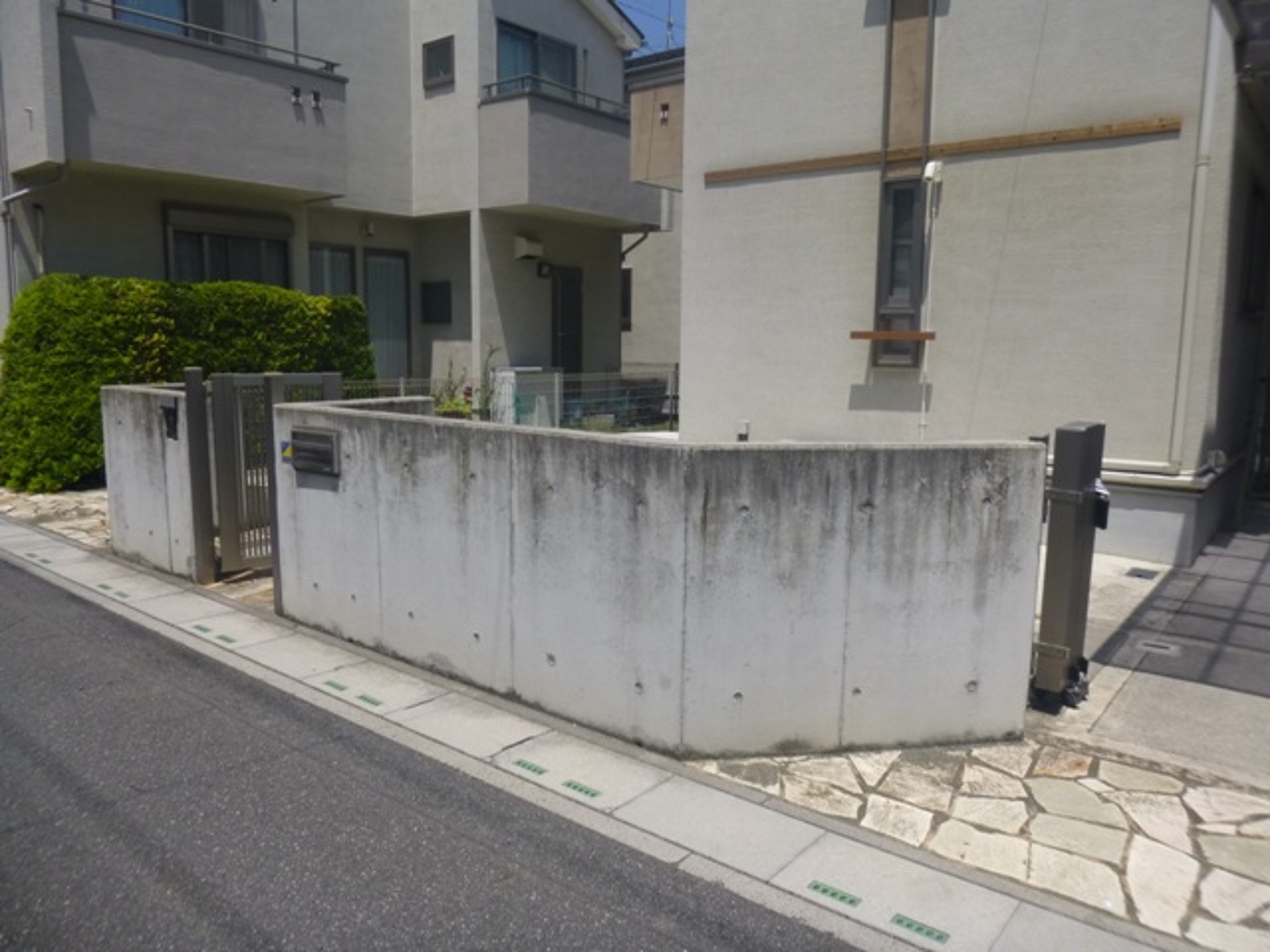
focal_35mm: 25
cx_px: 635
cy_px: 476
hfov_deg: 69.4
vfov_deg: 54.9
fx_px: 917
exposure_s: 1/800
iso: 100
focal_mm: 4.5
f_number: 3.9
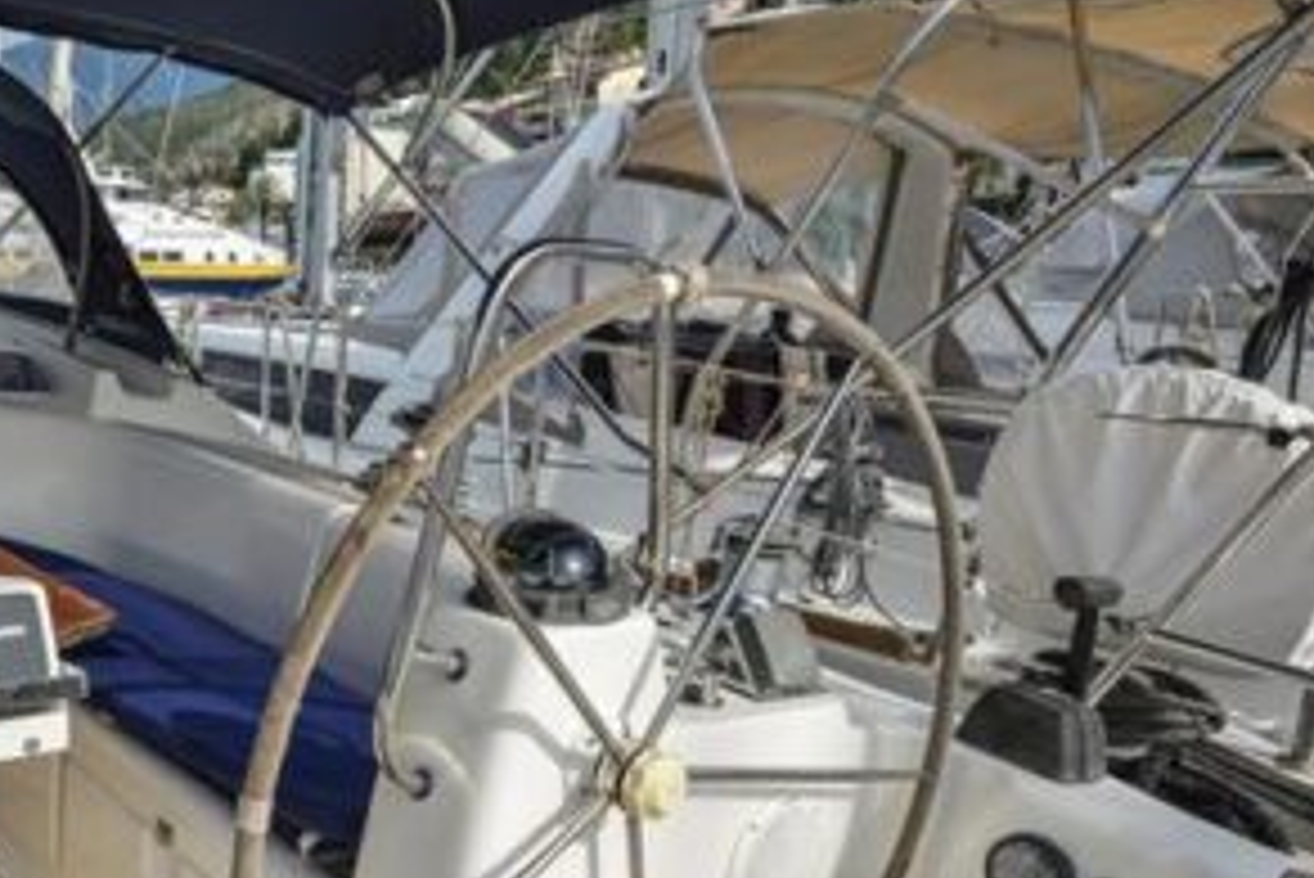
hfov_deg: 49.0
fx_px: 1315
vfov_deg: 36.3
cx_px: 202
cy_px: 621
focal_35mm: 36
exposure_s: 1/400
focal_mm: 21
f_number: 10
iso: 200
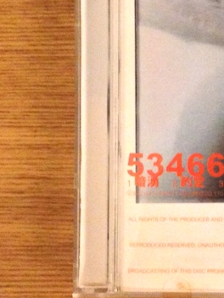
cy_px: 100
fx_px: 828
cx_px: 285
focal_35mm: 96
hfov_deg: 14.8
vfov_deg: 20.4
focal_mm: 4.12
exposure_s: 1/17
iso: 500
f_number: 2.4
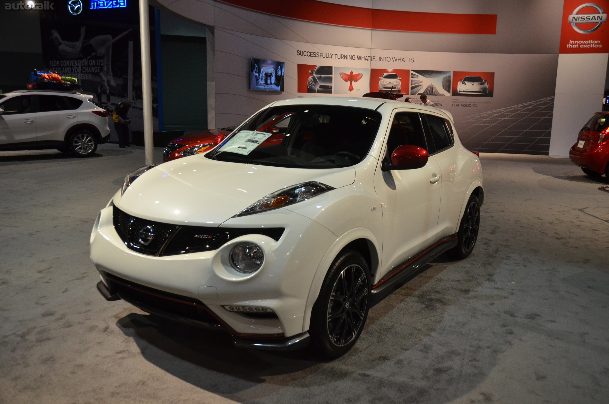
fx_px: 506
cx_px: 304
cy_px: 202
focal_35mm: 30
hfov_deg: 62.0
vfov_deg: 43.4
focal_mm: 20
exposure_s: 1/500
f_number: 3.5
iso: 1600
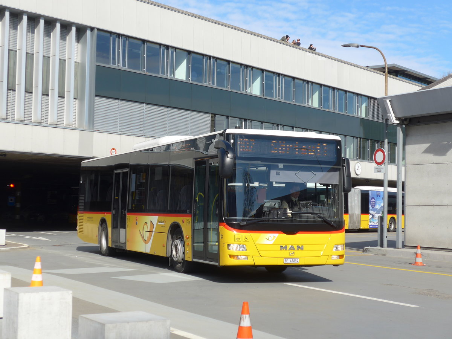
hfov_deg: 31.2
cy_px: 170
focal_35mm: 62
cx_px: 226
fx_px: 810
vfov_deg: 23.7
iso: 80
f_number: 3.7
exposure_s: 1/1000
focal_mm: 12.7
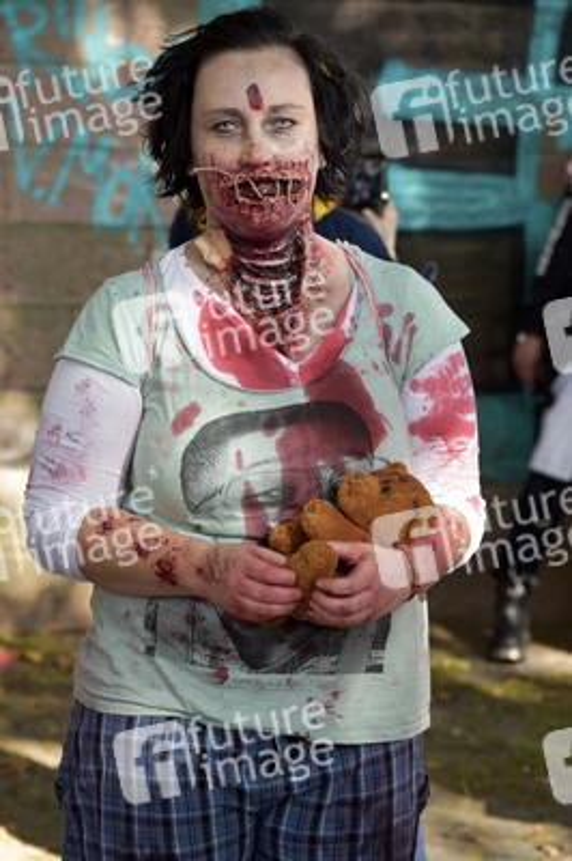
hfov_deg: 11.4
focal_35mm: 120
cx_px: 286
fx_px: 2865
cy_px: 430
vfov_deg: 17.1
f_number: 6.3
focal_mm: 120
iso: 400
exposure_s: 1/160
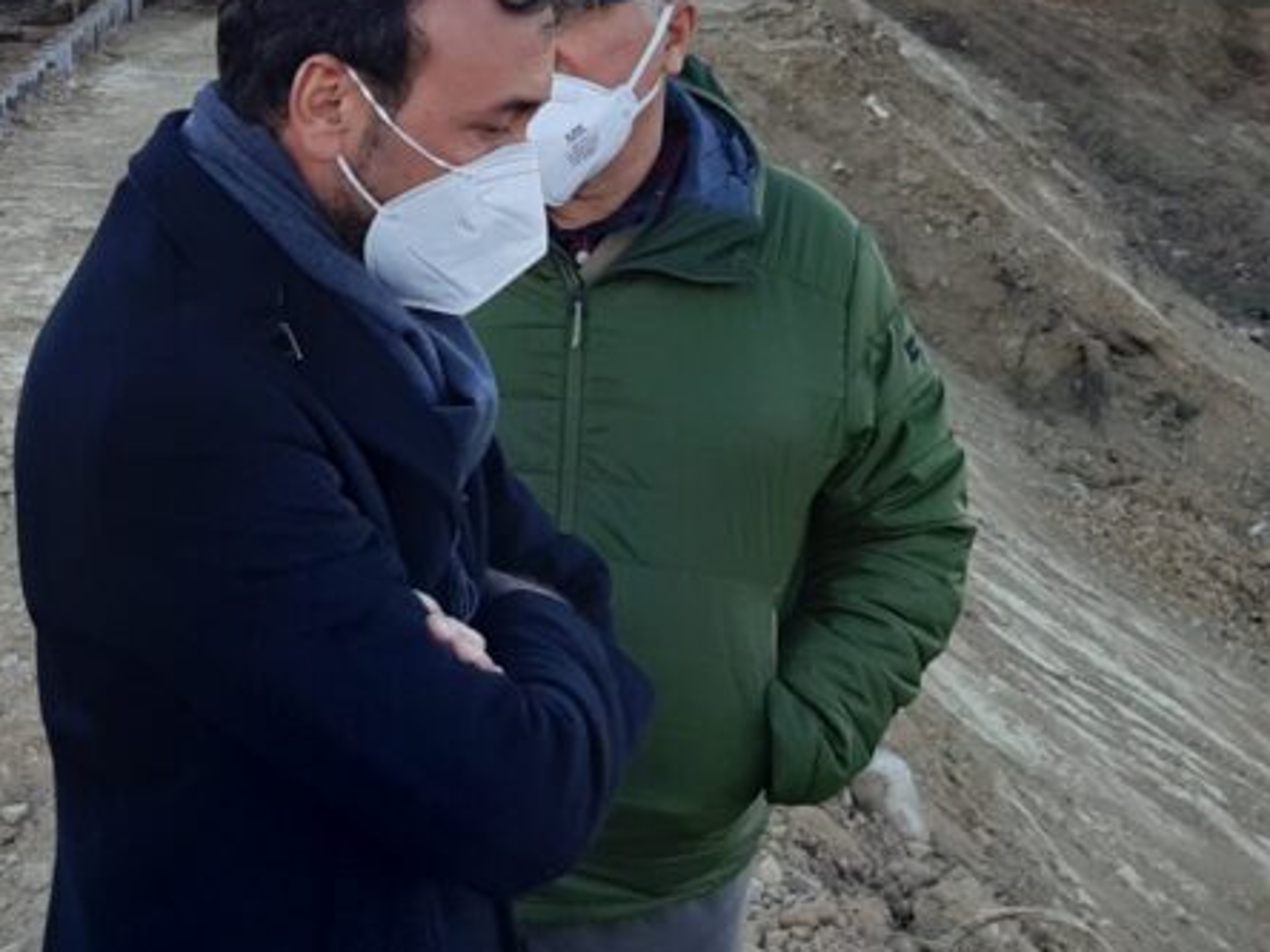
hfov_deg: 24.7
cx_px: -9
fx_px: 2752
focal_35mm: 75
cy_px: 329
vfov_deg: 19.6
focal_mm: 3.92
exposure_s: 1/370
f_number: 1.7
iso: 40
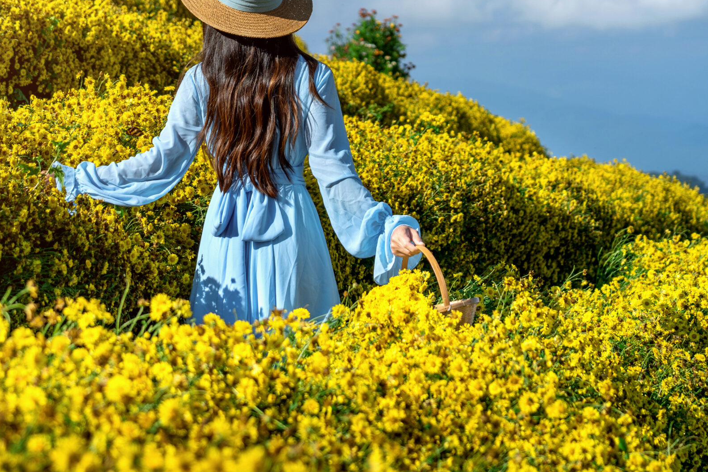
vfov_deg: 12.1
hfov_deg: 18.1
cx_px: 239
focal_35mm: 113
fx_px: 2222
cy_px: 97
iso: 100
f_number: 5.6
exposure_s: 1/800
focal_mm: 70
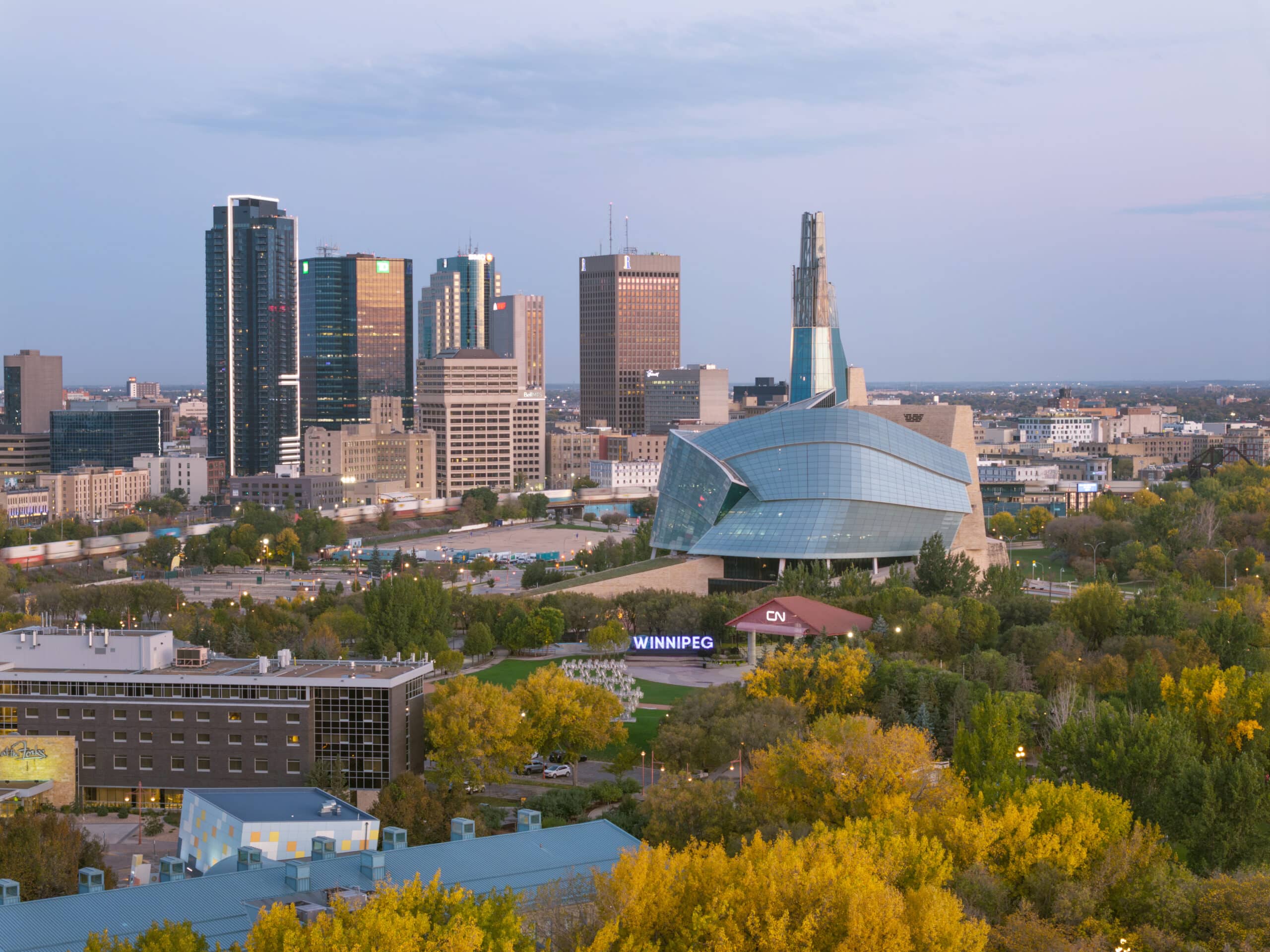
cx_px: 635
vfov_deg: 21.0
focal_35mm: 70
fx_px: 2568
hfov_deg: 27.8
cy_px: 476
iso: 100
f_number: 2.8
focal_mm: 19.35
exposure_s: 1/2.5
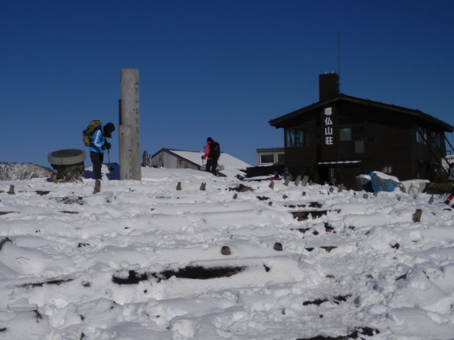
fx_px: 643
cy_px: 170
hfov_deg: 38.9
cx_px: 227
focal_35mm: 49
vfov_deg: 29.7
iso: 80
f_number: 11.2
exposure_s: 1/640
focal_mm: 8.9
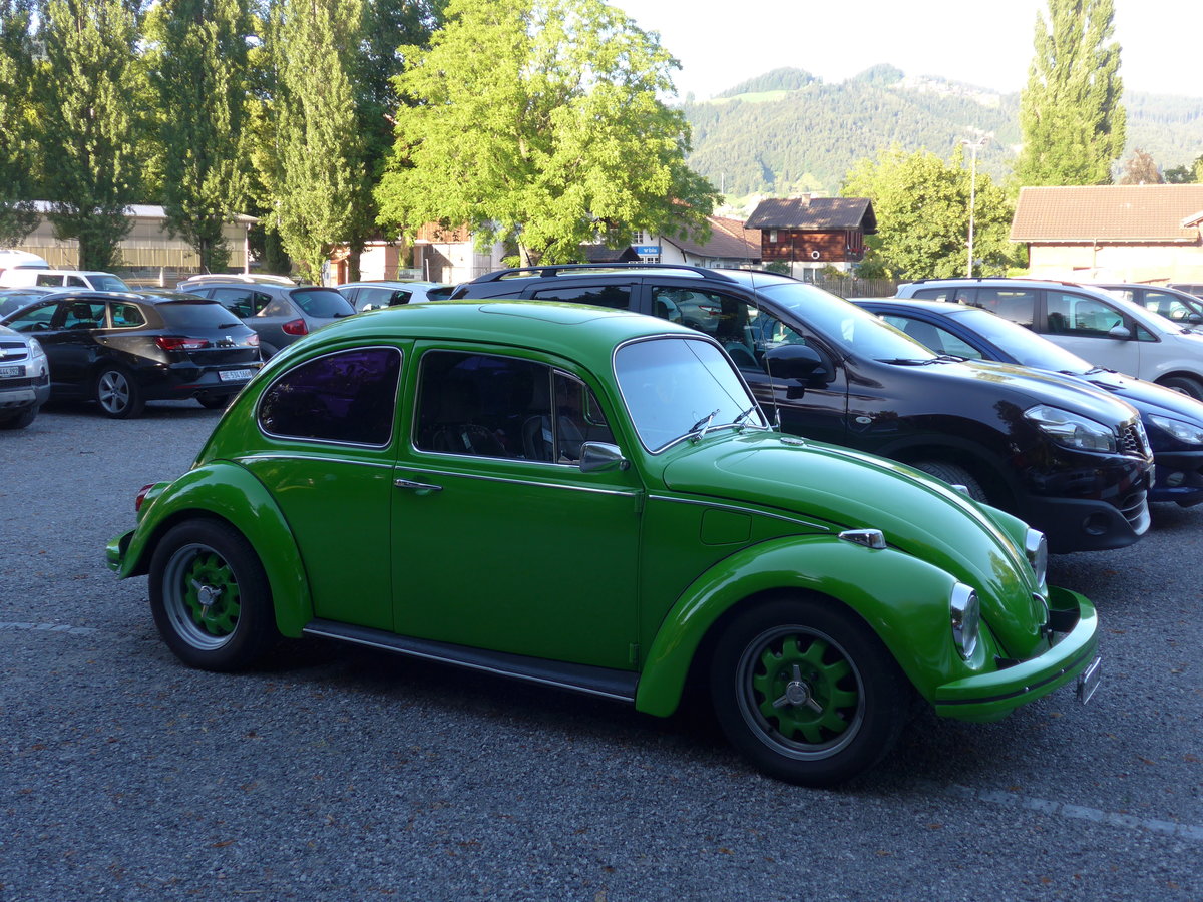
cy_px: 451
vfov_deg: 36.8
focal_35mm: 39
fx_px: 1355
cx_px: 602
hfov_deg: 47.9
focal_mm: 8
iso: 80
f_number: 2.8
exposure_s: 1/160
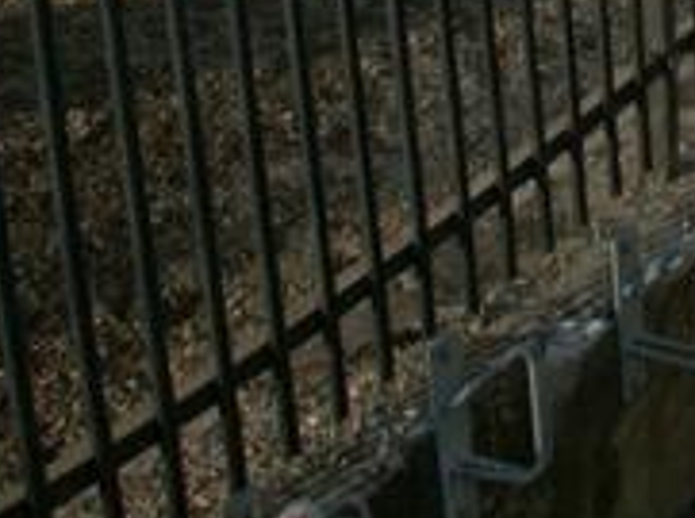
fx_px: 2485
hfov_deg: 15.3
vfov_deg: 11.2
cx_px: 864
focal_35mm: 124
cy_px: -361
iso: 50
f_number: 6.3
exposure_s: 1/160
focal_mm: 5.86
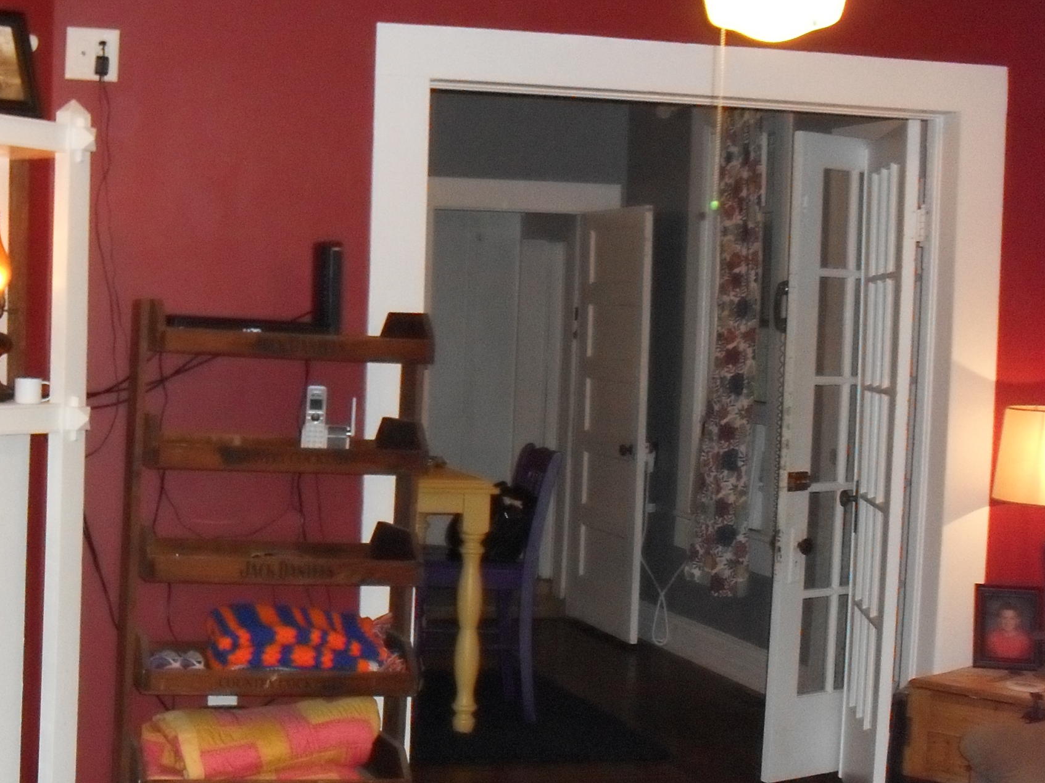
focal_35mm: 62
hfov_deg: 30.7
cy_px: 427
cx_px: 279
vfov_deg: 23.6
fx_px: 1871
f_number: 3.2
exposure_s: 1/45
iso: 240
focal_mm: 6.3
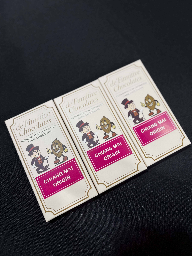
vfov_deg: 67.3
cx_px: 96
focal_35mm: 26
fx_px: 192
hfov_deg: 53.1
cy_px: 128
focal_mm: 5.96
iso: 160
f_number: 1.6
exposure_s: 1/50
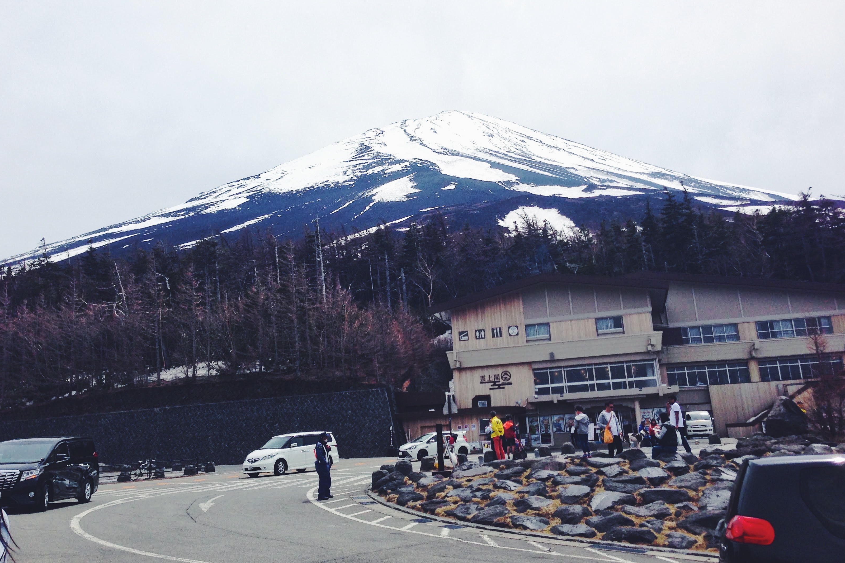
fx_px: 821
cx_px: 421
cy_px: 257
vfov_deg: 37.8
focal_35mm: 35
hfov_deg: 54.4
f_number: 2.4
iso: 50
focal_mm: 4.12
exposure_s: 1/3012
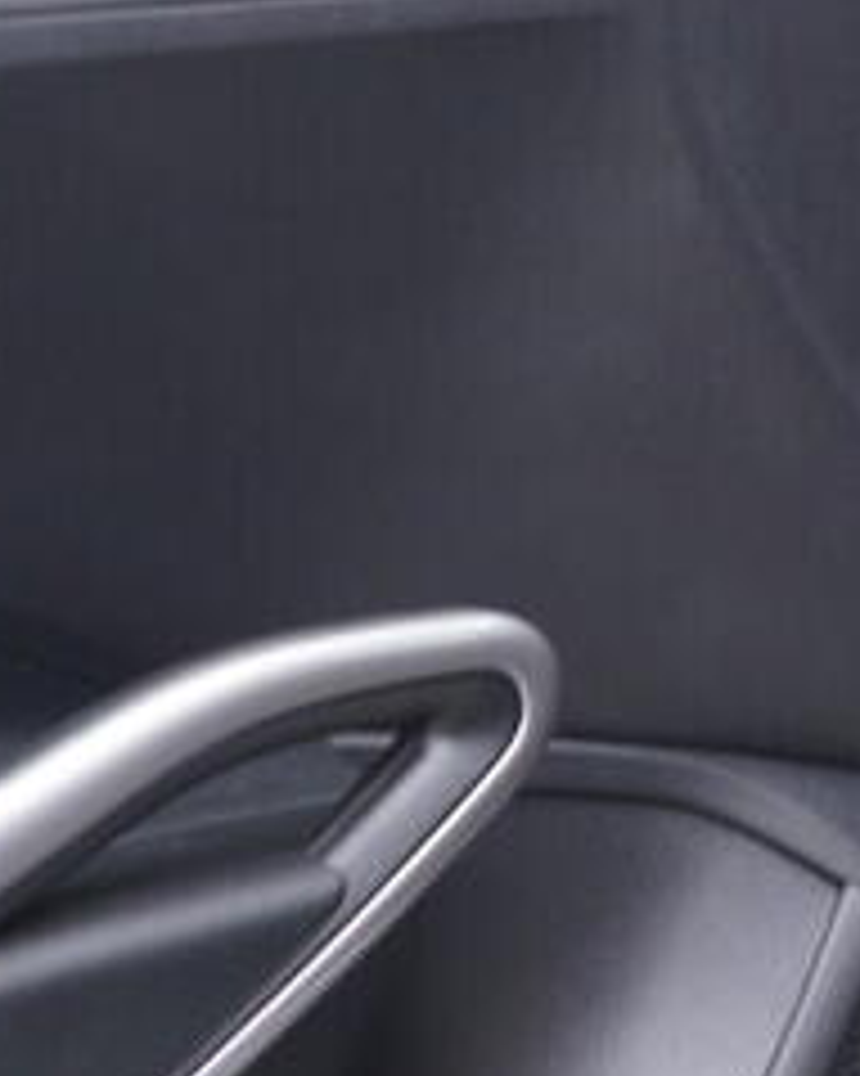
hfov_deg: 9.5
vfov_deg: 13.3
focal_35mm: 145
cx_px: 2026
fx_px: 4616
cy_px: 443
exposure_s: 1/40
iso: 250
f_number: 2.8
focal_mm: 24
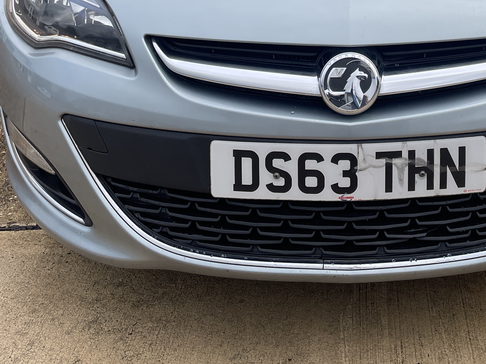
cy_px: -41
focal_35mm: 58
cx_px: 373
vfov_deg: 23.6
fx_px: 814
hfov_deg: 32.5
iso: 32
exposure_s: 1/868
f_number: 1.6
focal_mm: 4.2
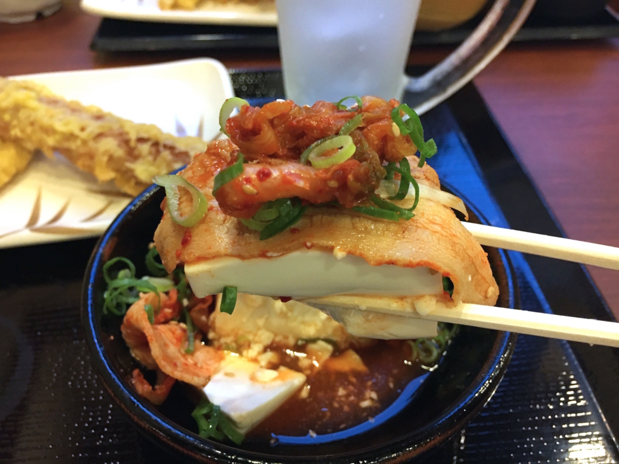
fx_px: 519
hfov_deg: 61.7
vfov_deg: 48.2
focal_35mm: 29
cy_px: 232
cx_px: 310
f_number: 2.2
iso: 200
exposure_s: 1/30
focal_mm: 4.15
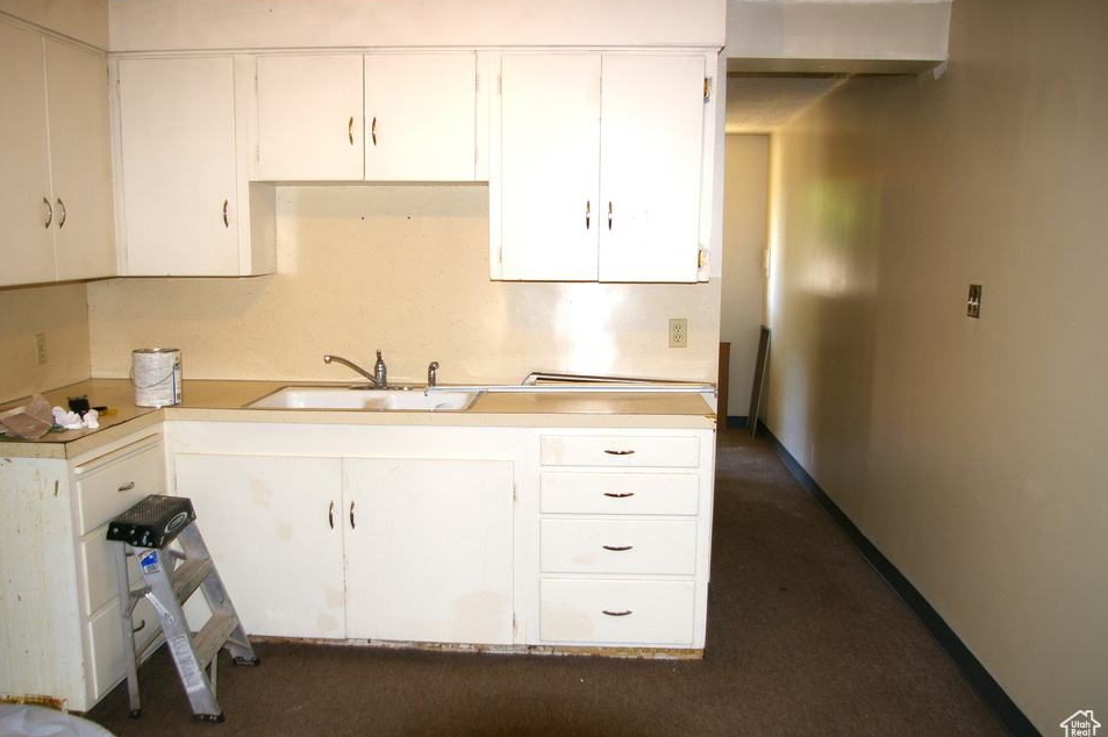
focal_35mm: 29
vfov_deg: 44.9
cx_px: 516
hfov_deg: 63.6
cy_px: 364
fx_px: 892
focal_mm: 18
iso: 200
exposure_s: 1/30
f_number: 3.5
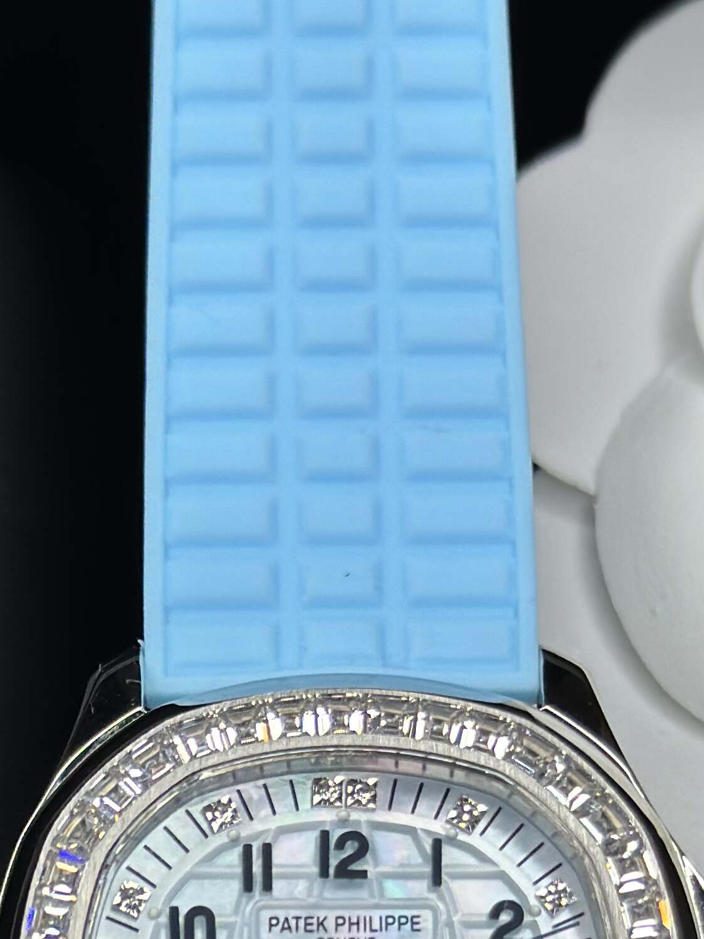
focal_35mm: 130
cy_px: 1112
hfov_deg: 11.4
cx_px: 357
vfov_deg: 14.7
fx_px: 3525
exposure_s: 1/564
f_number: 1.78
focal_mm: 6.86
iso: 80
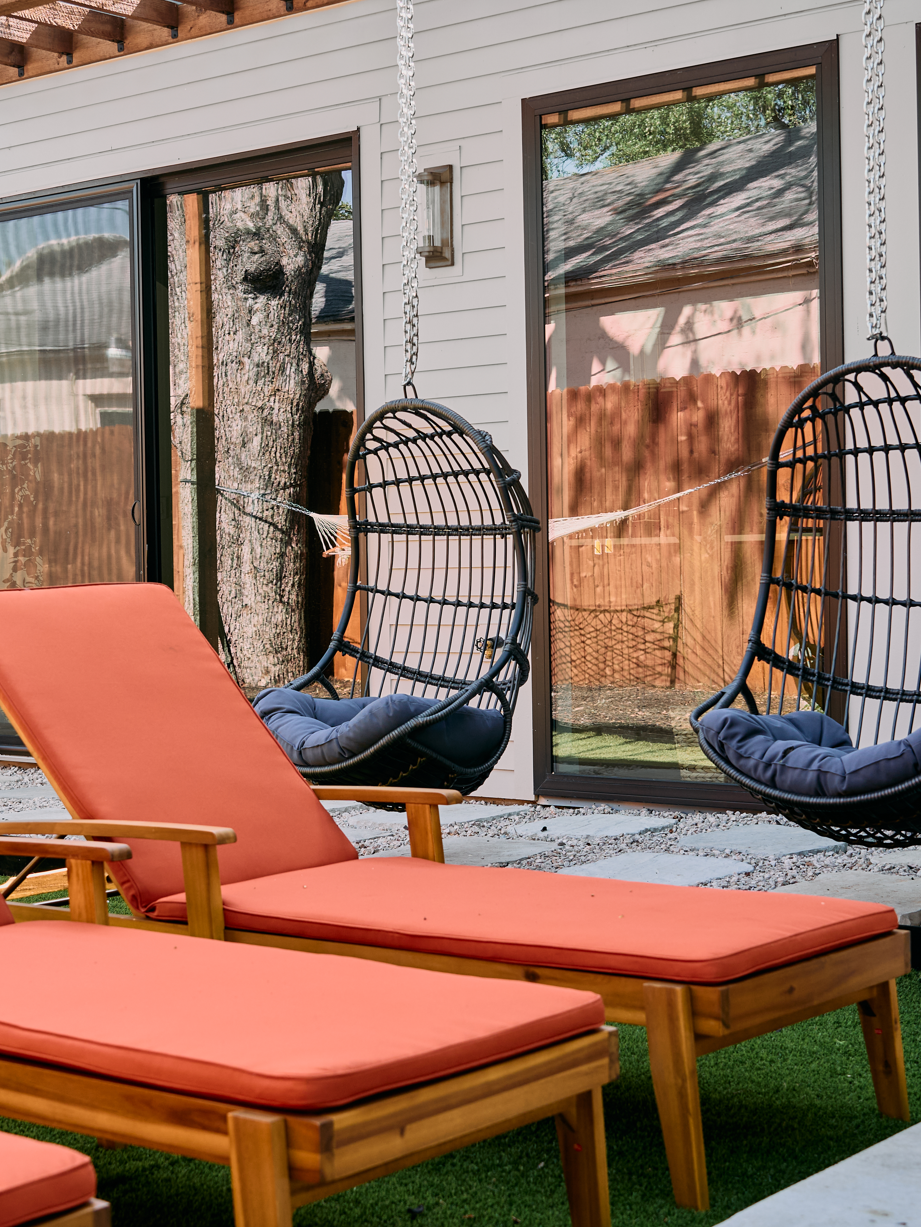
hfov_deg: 26.5
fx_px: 1951
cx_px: 365
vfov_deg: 34.9
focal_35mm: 55
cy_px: 615
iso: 250
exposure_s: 1/200
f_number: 5.6
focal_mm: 38
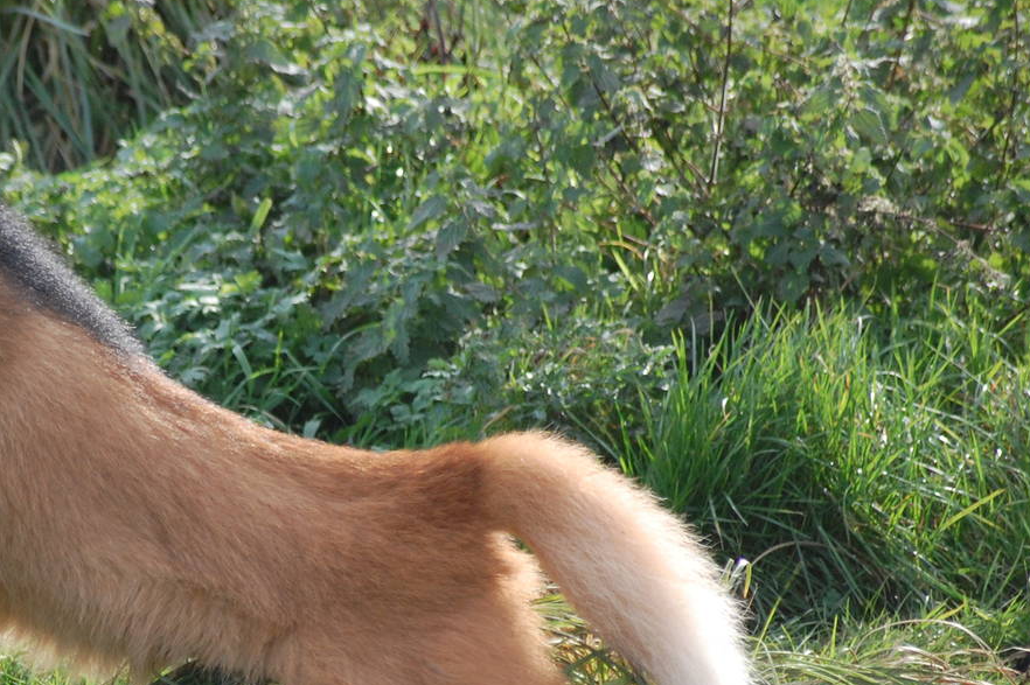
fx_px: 15555
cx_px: 222
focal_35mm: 544
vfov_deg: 2.5
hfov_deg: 3.8
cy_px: 519
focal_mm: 200
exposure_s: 1/500
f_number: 5.6
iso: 560
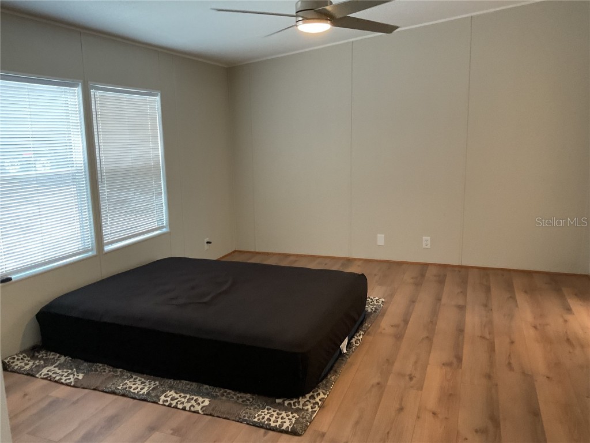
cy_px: 222
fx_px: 494
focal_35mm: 29
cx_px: 295
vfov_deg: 48.2
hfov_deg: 61.7
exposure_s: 1/60
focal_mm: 3
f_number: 1.8
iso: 160
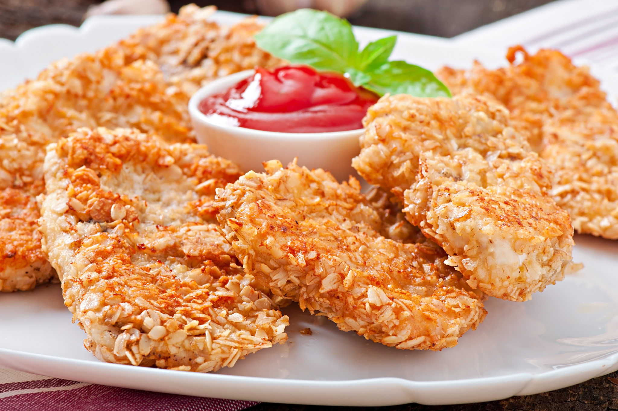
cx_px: 309
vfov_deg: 8.7
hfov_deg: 13.1
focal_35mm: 158
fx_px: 2700
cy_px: 206
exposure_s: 1/200
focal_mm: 105
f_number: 11
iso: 100
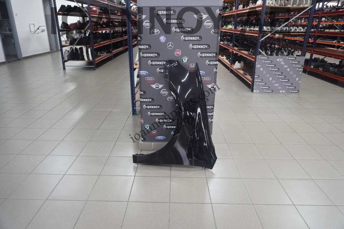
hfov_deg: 73.8
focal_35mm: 24
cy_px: 114
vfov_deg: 53.1
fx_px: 229
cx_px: 172
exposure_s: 1/160
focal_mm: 16
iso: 3200
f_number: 3.5
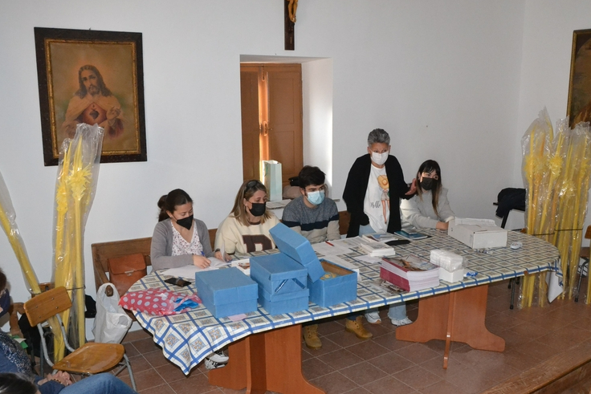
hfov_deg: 57.1
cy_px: 233
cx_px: 320
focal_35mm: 33
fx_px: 542
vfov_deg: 39.8
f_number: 7.1
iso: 3200
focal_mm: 18
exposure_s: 1/60
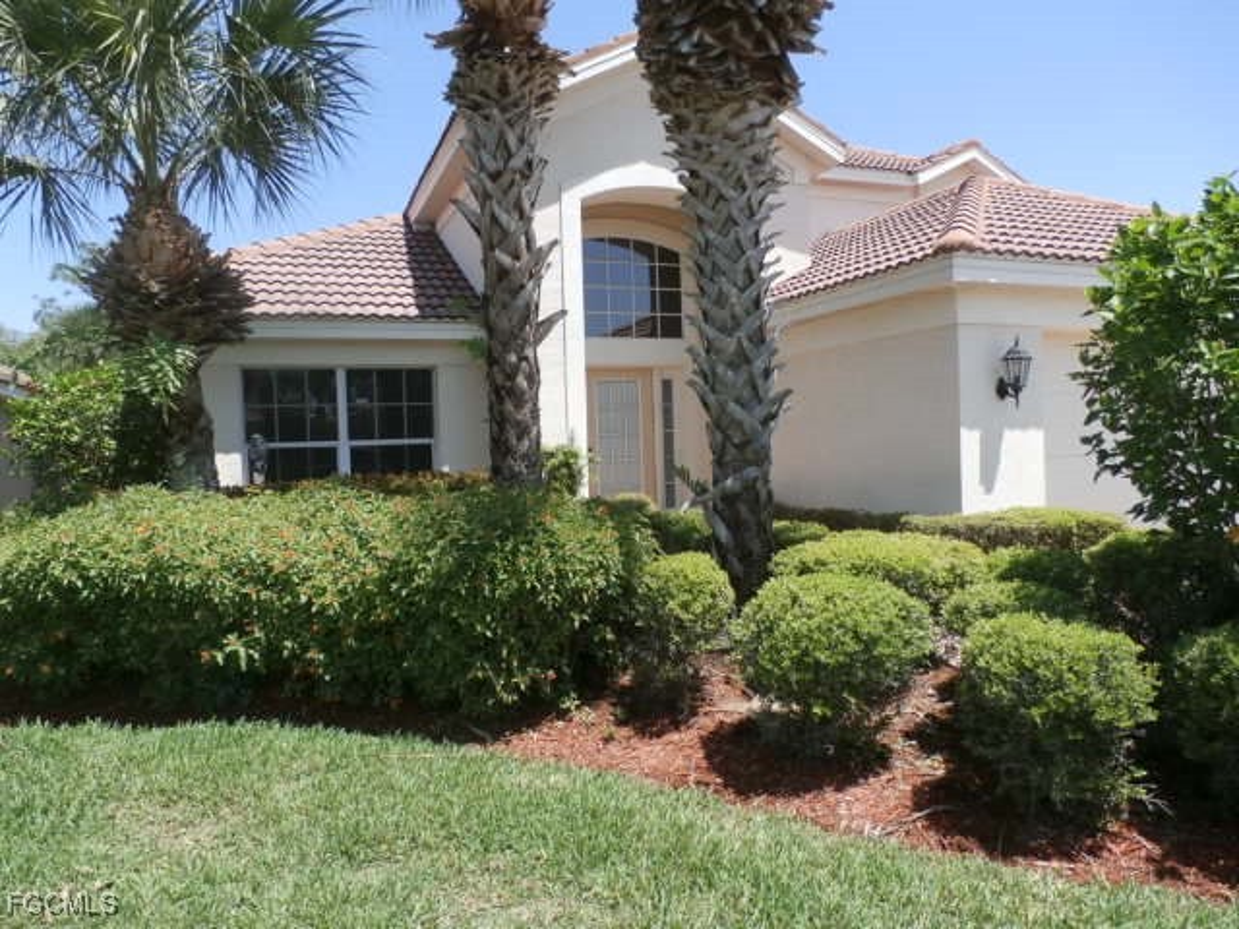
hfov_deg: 69.4
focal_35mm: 25
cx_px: 620
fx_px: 895
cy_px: 464
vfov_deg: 54.9
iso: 100
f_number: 3
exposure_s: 1/640
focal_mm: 4.5
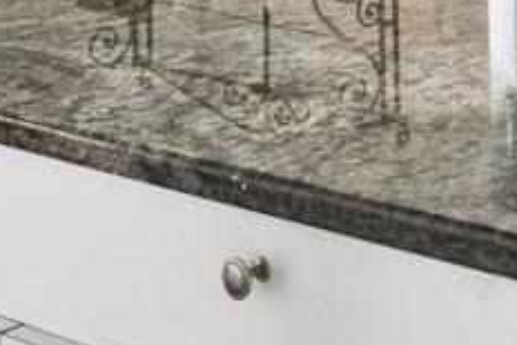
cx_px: 916
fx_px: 1731
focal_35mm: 120
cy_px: -347
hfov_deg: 14.9
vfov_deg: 10.5
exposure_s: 1/200
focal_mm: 17.5
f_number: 8
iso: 400
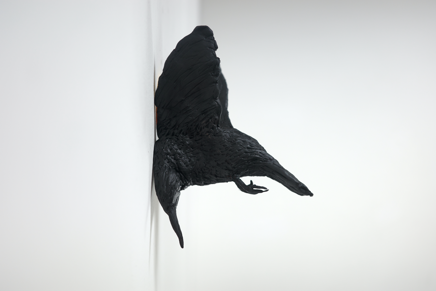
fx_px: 484
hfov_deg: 48.5
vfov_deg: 33.4
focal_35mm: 40
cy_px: 146
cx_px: 218
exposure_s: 1/60
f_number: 3.2
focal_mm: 26
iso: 320
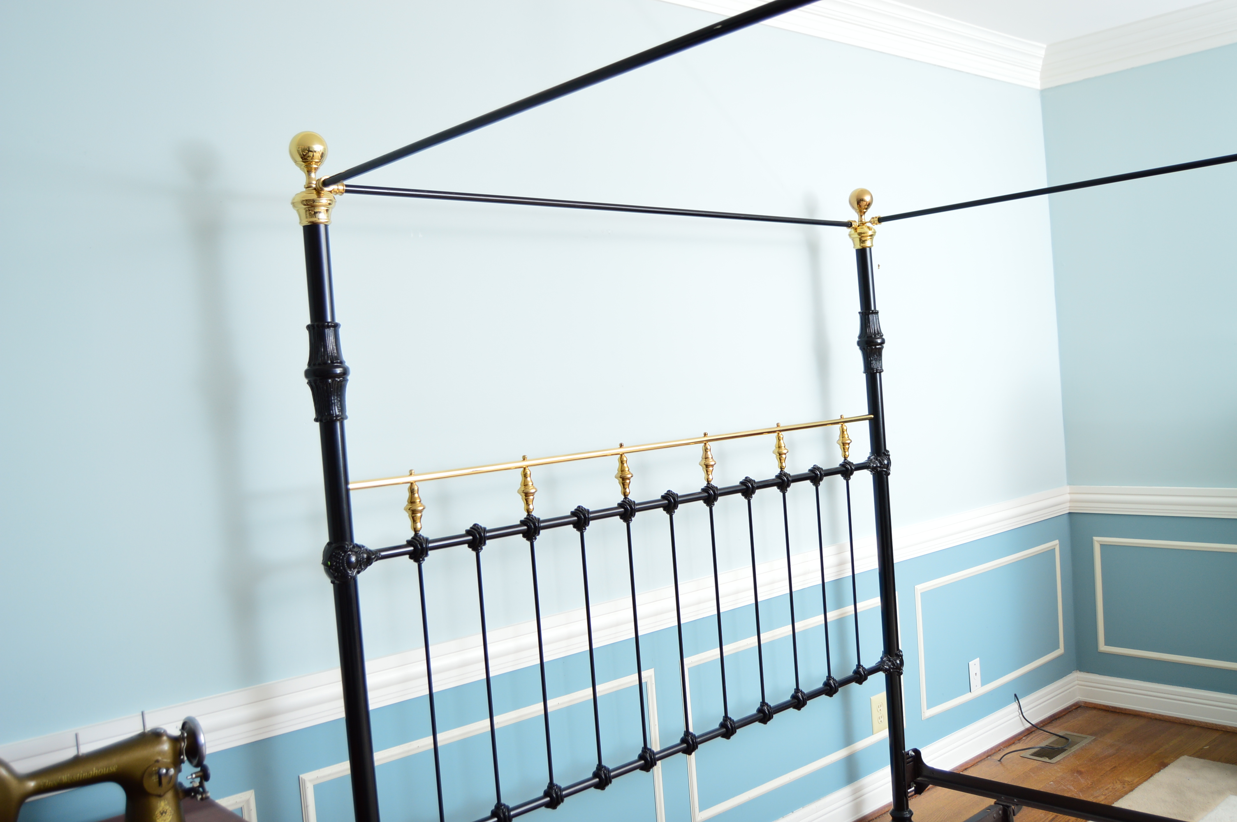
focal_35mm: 30
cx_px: 618
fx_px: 1030
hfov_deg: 62.0
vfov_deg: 43.5
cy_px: 411
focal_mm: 20
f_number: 3.5
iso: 200
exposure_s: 1/200
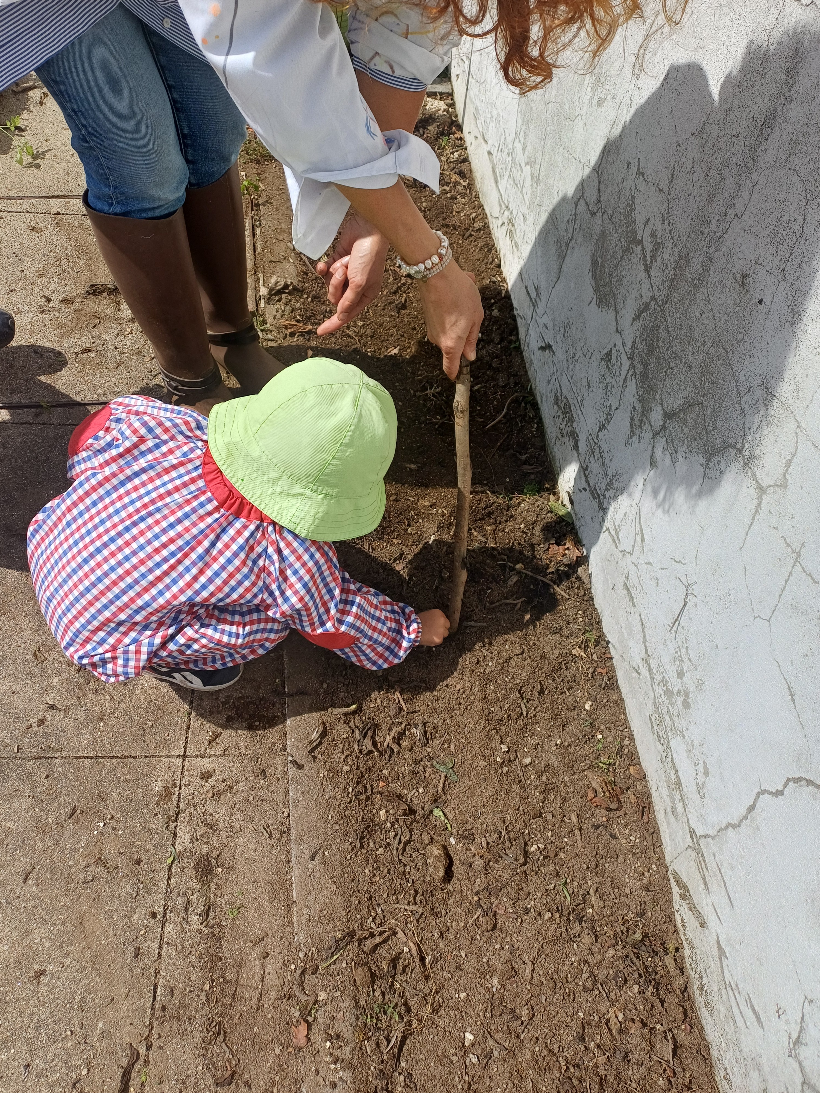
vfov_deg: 69.4
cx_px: 410
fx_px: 790
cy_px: 546
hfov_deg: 54.9
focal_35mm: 25
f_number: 1.8
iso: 50
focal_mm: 4.65
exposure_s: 1/1795
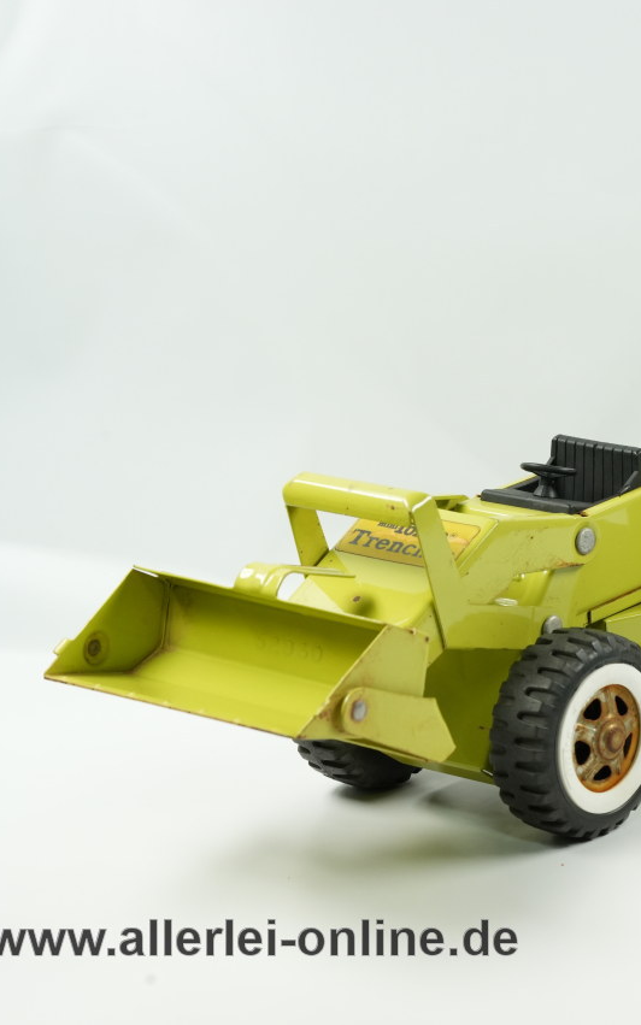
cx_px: 740
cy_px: 512
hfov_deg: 9.4
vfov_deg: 15.1
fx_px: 3857
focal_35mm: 138
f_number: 11
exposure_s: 1/60
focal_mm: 90
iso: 2000
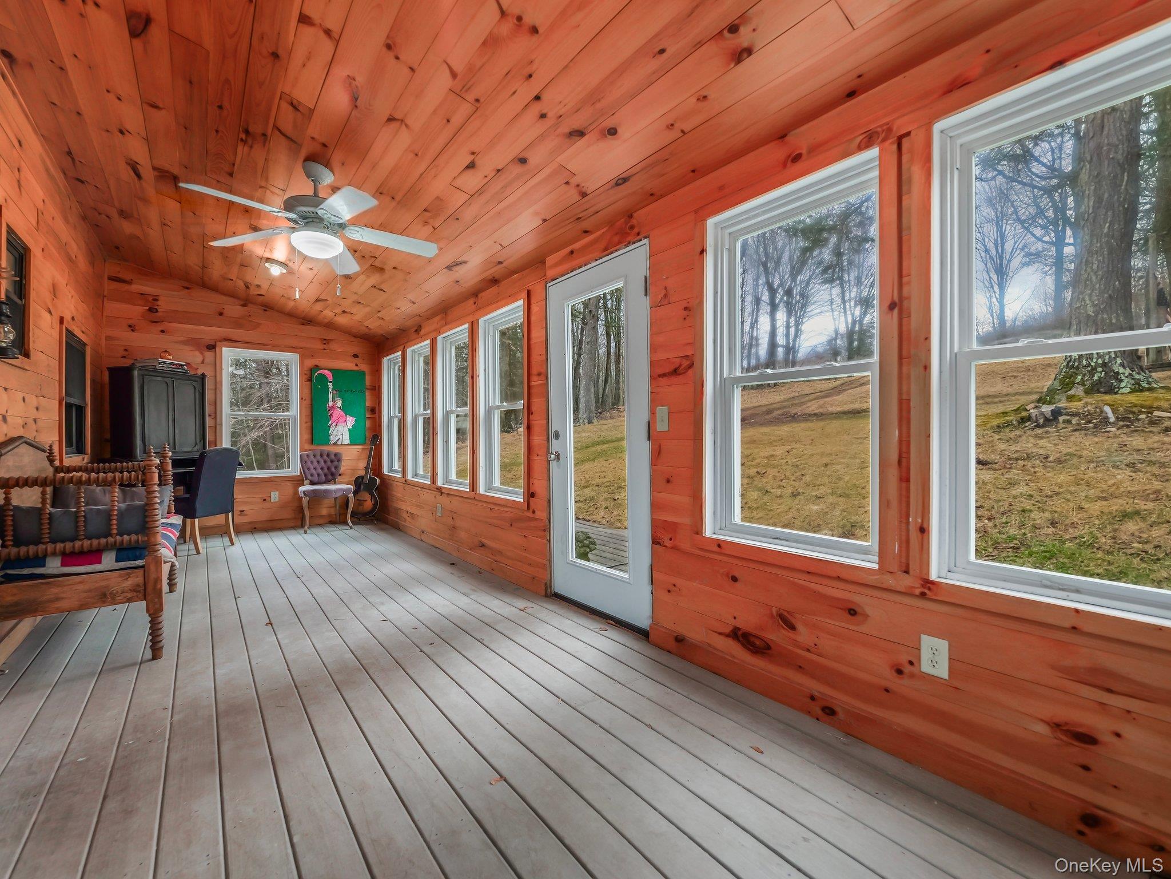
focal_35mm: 14
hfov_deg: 102.1
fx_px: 474
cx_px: 586
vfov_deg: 85.7
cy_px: 440
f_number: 3.2
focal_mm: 7
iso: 800
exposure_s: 1/50
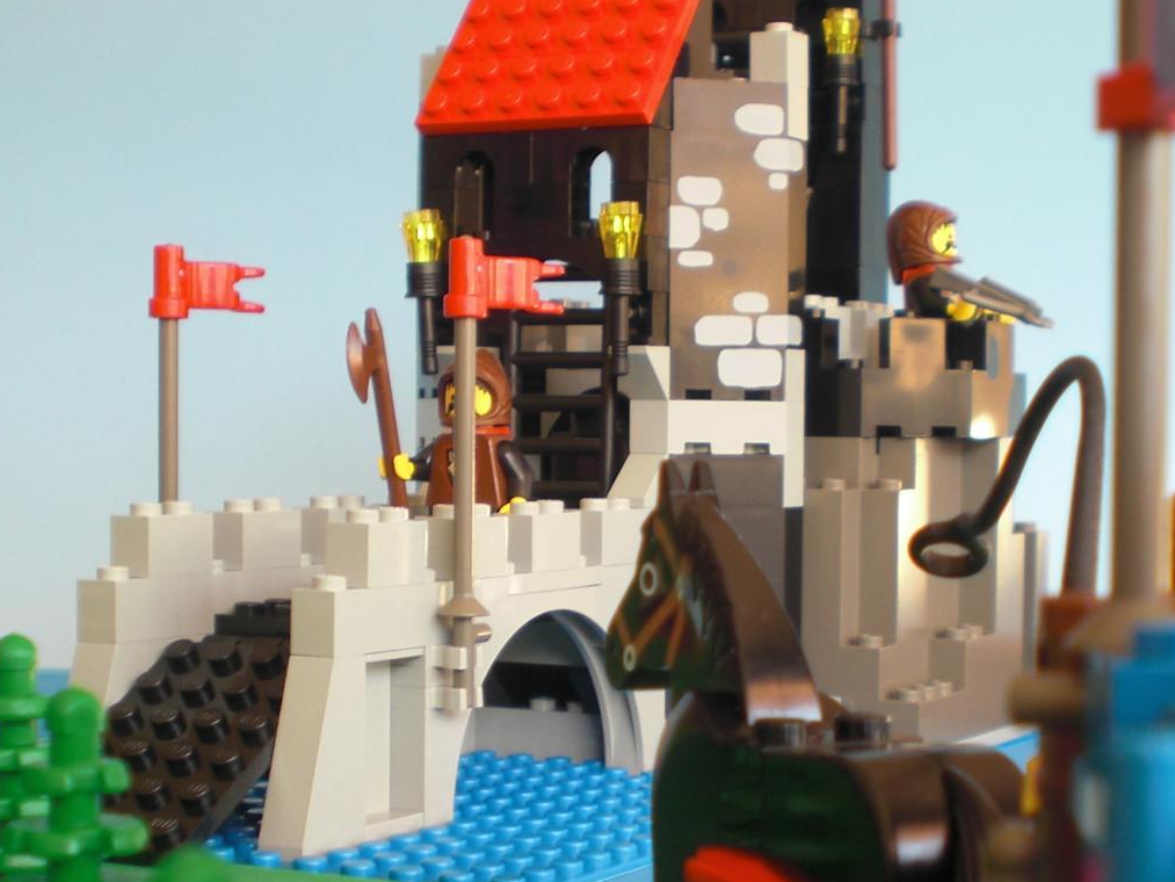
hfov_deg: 27.0
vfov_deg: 20.4
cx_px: 698
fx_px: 2444
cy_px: 588
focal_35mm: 72
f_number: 3.1
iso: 64
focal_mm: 6.3
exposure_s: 1/15
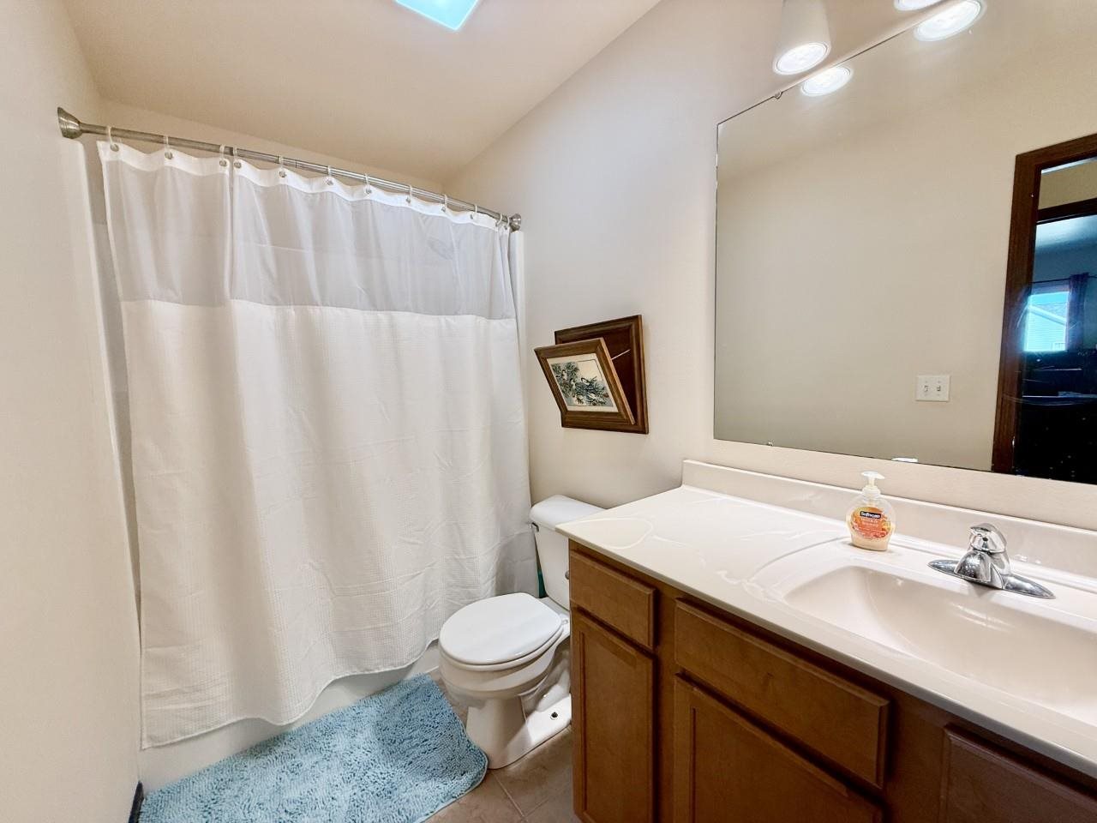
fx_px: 444
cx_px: 548
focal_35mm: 14
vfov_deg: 85.7
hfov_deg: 102.1
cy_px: 412
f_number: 2.2
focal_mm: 2.22
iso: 100
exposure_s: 1/120
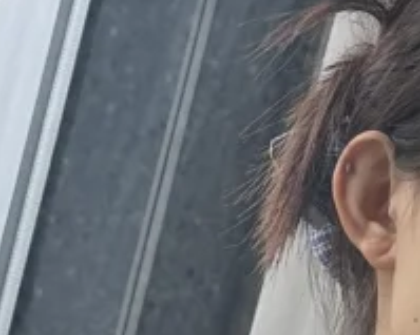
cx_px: 304
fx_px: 4212
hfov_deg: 5.7
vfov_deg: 4.5
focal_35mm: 339
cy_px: 697
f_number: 1.78
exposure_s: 1/197
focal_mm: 6.76
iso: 64
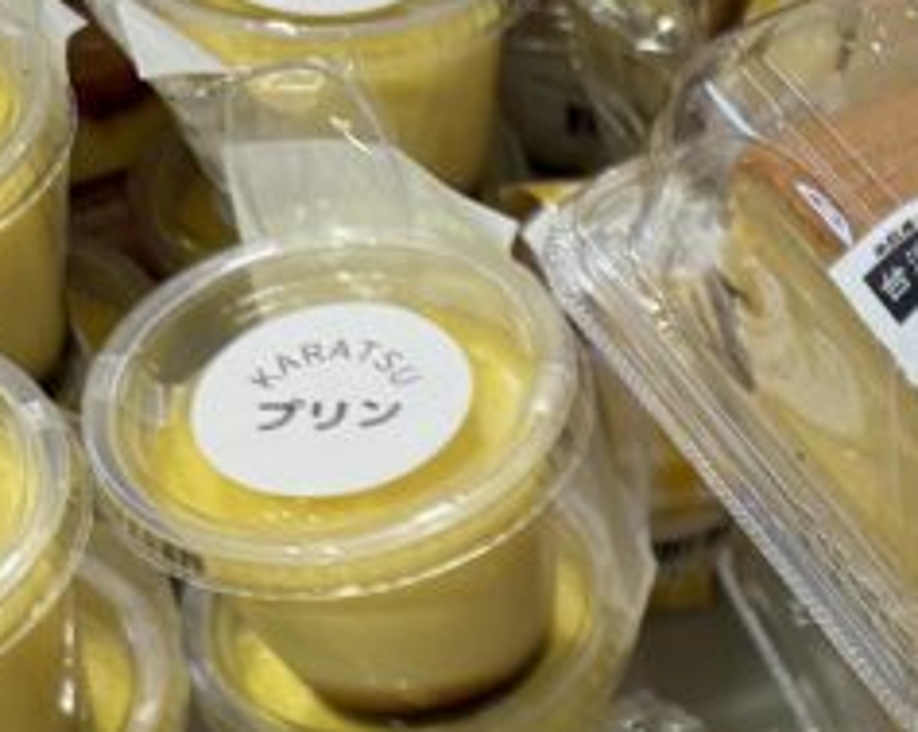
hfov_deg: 17.7
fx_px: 2578
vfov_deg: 14.9
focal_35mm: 95
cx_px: 1460
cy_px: 1123
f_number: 1.78
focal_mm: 6.76
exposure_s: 1/120
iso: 160
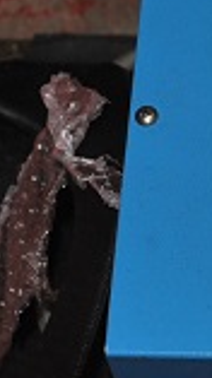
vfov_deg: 10.6
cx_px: 387
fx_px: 2044
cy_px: 160
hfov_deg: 5.8
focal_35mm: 204
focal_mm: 35
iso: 200
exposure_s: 1/60
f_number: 5
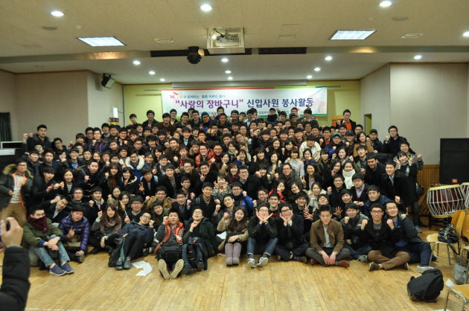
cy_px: 156
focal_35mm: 30
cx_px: 234
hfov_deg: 62.0
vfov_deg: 43.5
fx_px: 390
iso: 1800
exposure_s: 1/30
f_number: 5.6
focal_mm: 20
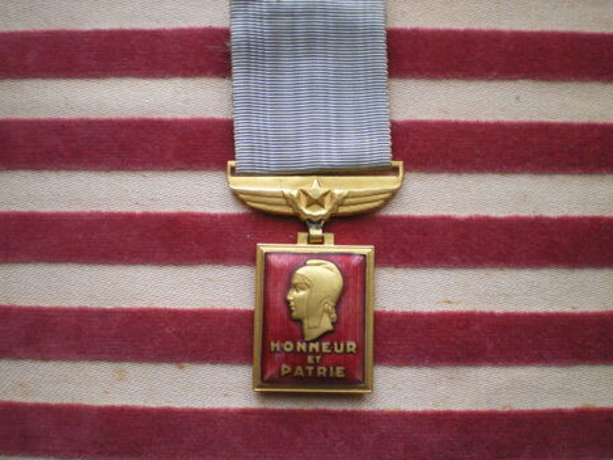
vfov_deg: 36.8
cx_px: 308
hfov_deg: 47.9
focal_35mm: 39
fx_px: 691
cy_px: 227
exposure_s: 1/50
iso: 320
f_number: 3.1
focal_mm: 6.3
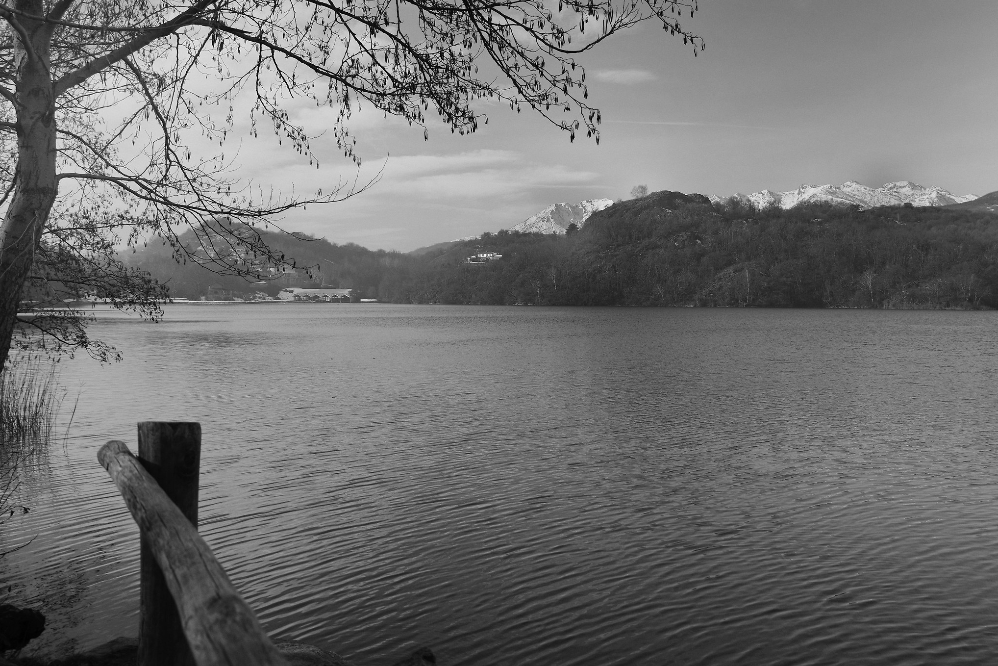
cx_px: 508
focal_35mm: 33
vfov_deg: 39.9
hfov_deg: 57.2
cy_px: 285
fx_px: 915
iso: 280
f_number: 6.7
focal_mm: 28
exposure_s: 1/180
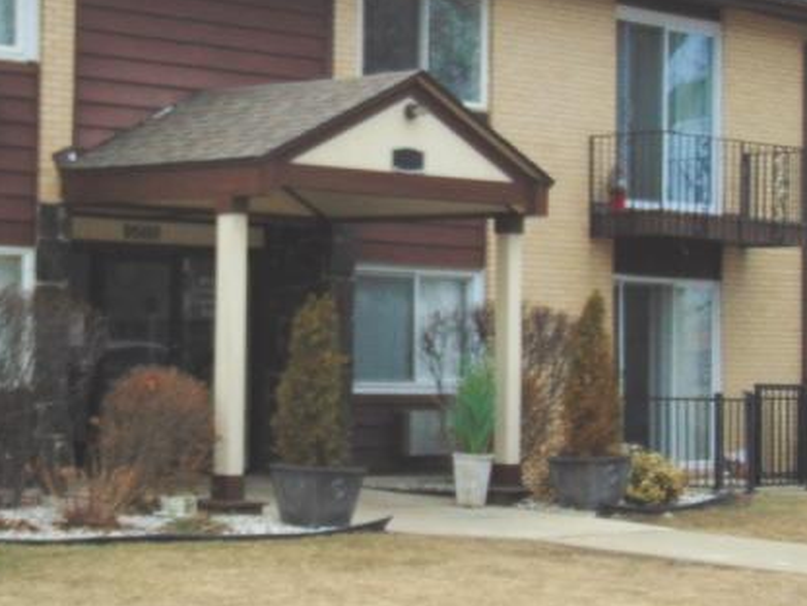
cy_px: 254
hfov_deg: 20.0
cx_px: 145
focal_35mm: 97
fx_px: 2261
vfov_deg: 15.2
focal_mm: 7.6
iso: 80
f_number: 3.3
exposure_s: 1/800
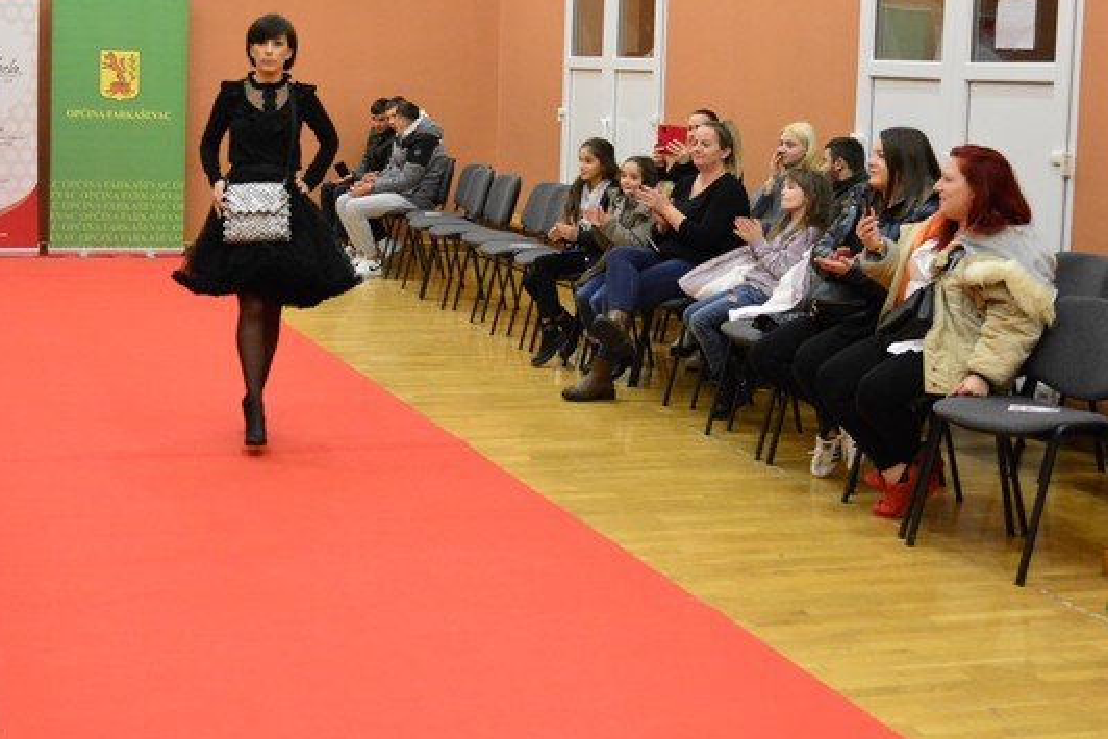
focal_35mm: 60
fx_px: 1847
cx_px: 419
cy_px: 229
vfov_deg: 22.5
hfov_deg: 33.2
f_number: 4
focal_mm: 38
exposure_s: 1/125
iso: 5600
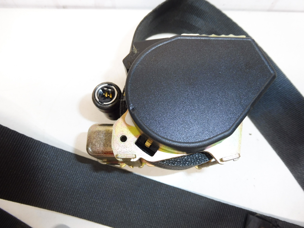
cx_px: 152
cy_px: 114
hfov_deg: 71.6
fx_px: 211
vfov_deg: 56.8
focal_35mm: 24
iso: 200
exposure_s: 1/60
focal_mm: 4.3
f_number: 3.5
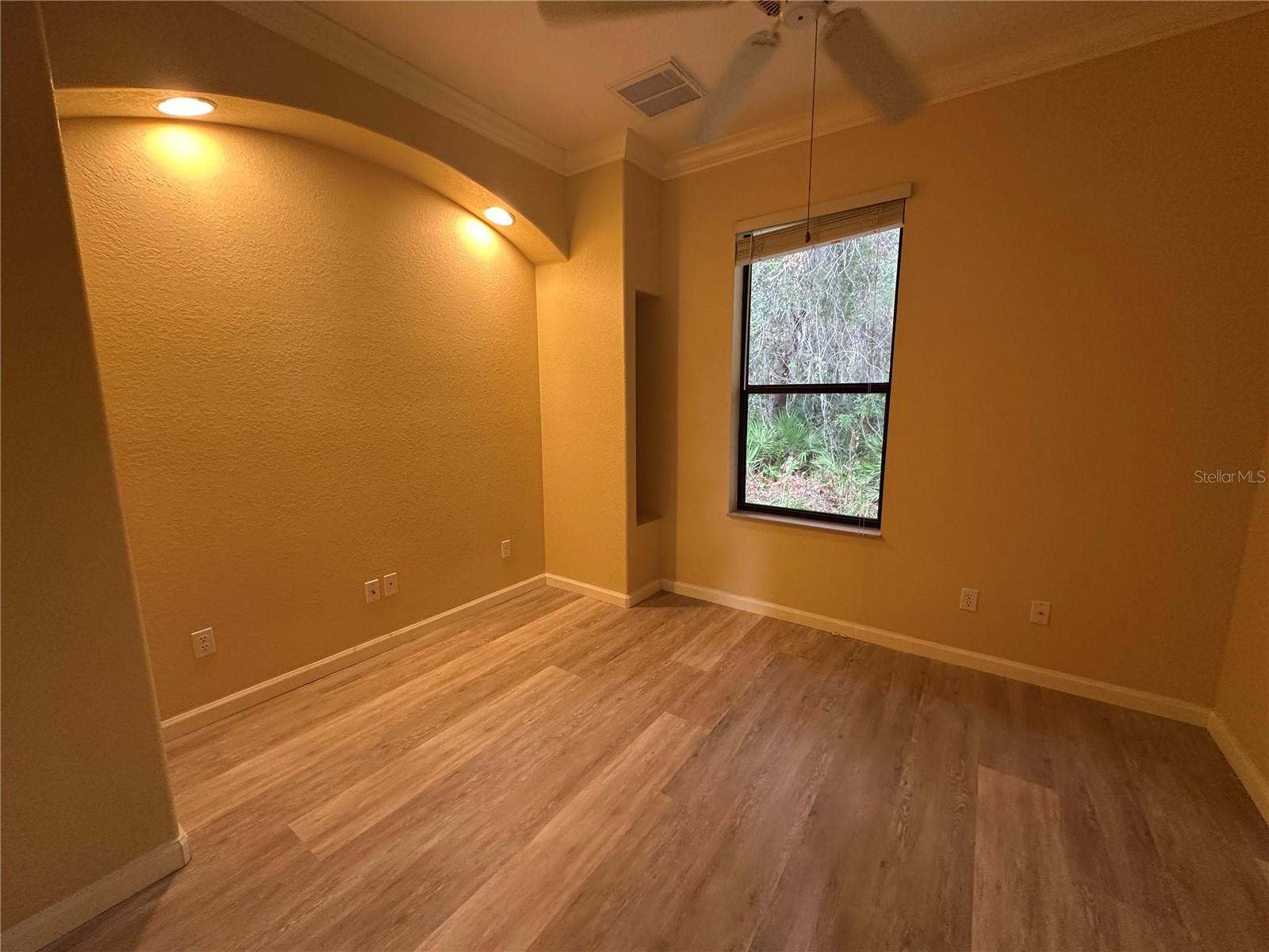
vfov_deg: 85.7
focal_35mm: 14
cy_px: 476
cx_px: 634
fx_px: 513
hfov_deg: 102.1
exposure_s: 1/60
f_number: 2.2
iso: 200
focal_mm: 2.22
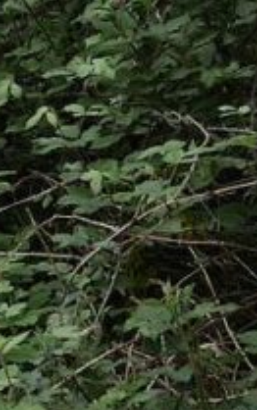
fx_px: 2326
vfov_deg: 9.8
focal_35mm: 208
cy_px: -158
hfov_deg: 5.6
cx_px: -687
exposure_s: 1/250
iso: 200
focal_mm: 20
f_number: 2.5
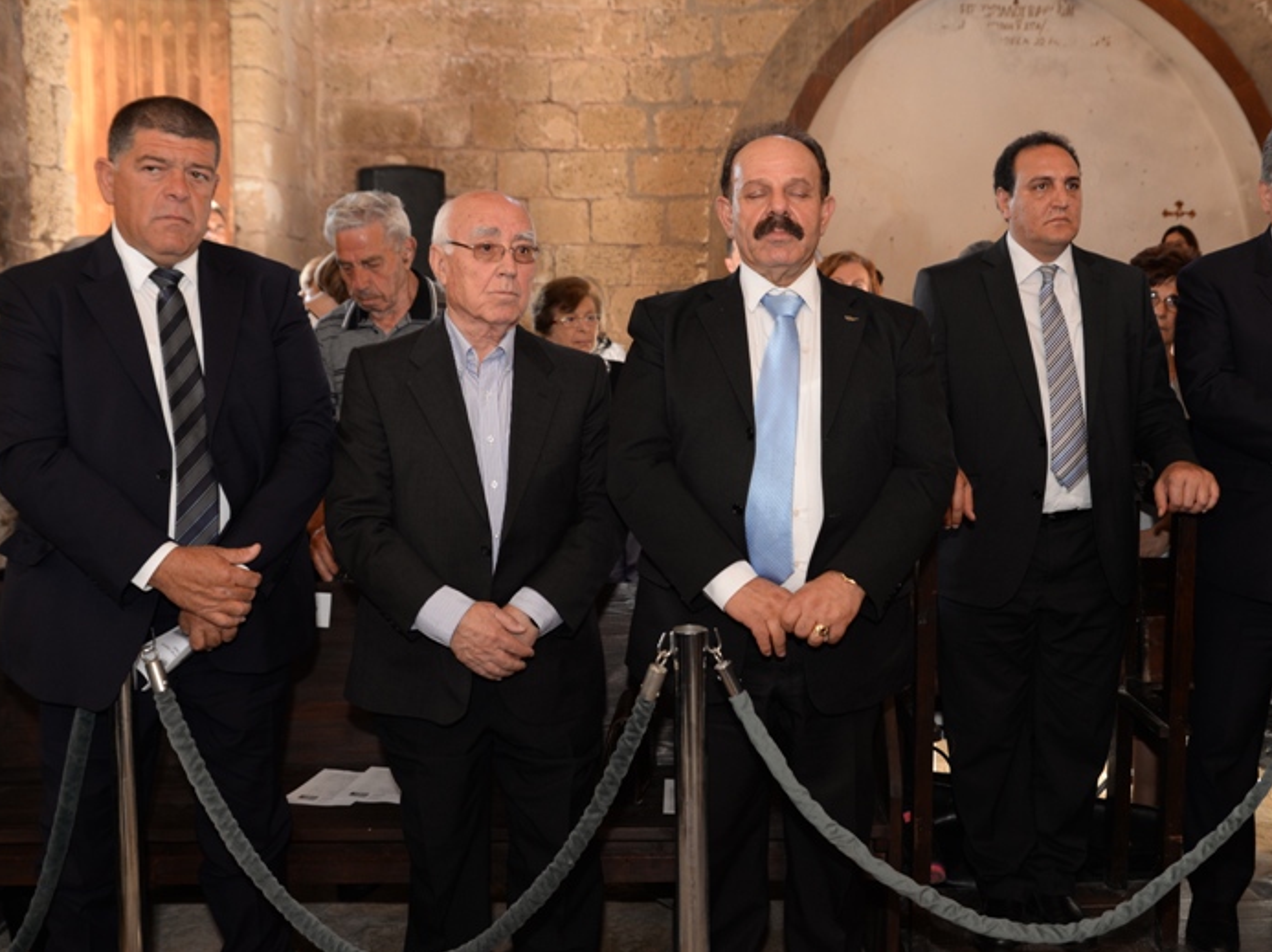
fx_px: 1469
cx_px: 784
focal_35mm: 40
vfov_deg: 35.9
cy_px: 450
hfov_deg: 46.5
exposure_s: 1/50
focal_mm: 30
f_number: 4.5
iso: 400
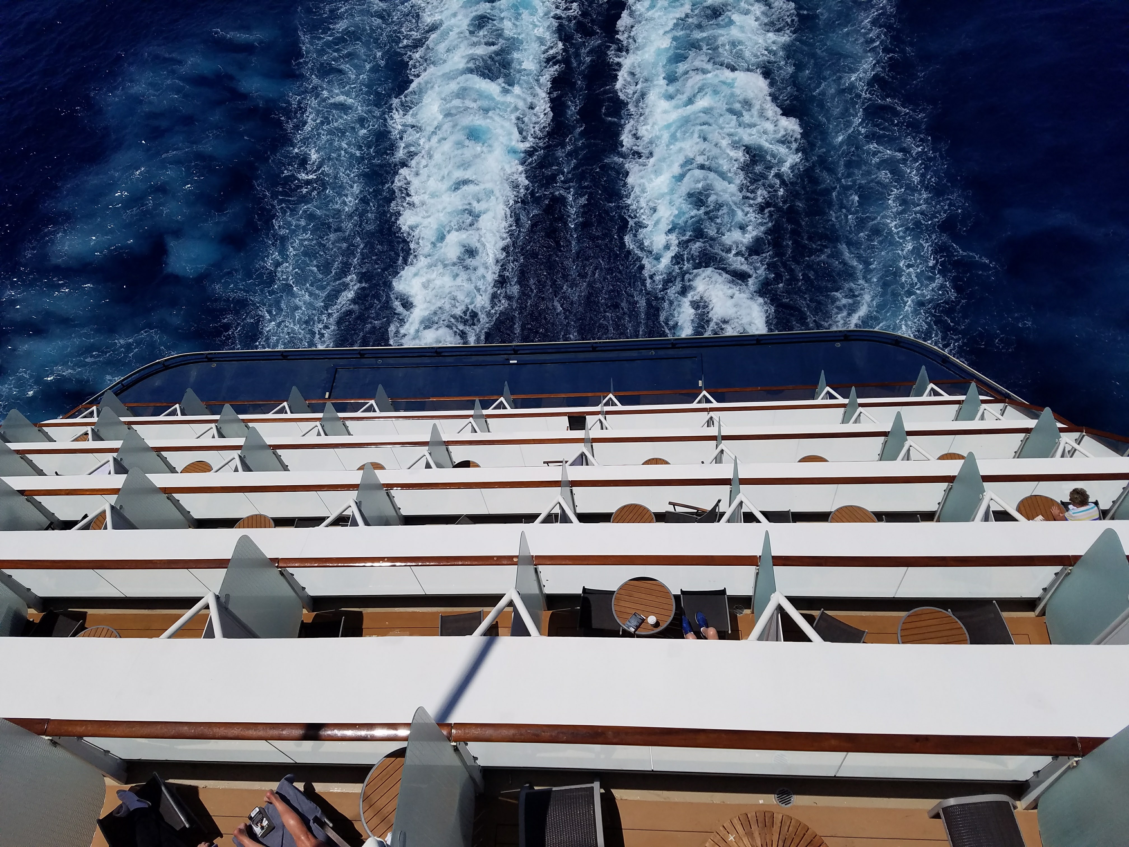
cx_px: 564
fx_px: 848
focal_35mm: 26
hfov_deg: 67.3
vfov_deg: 53.1
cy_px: 424
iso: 50
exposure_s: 1/12736
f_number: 1.7
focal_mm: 4.2
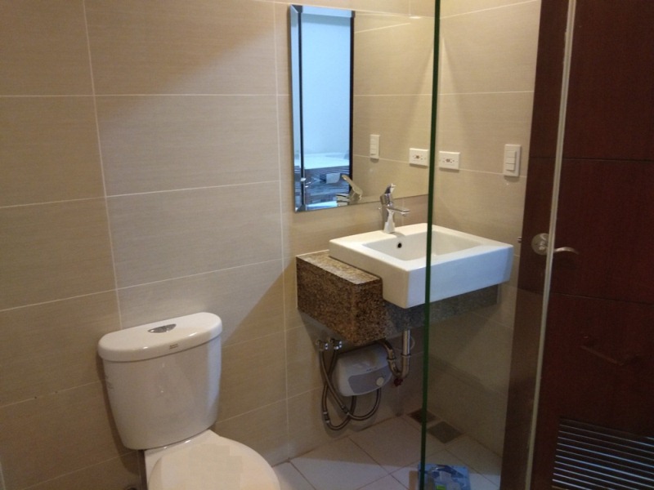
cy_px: 245
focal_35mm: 31
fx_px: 586
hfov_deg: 58.4
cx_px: 327
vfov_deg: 45.4
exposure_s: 1/14.3
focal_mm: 3.69
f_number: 2.2
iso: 640
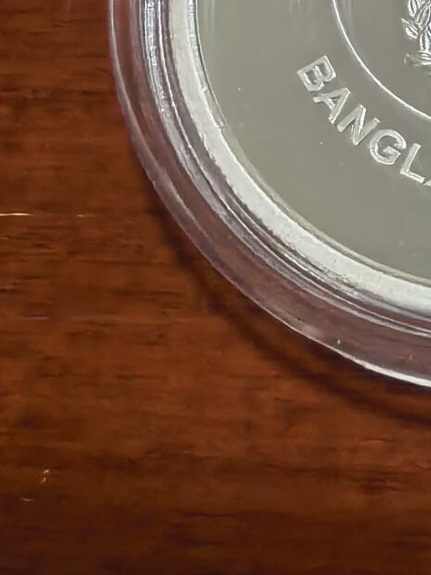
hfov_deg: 19.6
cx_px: 538
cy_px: 21
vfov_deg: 26.5
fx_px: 1162
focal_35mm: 70
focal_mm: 1.68
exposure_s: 1/33.3
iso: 400
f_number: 2.2
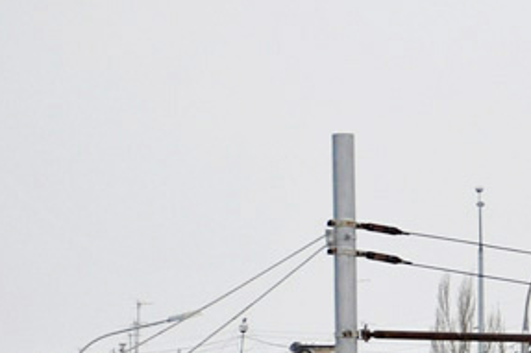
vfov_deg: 4.5
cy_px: 600
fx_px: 4437
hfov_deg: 6.7
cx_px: 892
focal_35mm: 301
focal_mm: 48
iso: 200
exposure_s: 1/250
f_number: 5.6
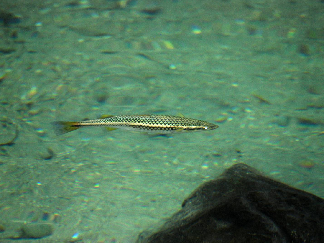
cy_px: 121
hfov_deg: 6.3
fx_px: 2963
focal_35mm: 317
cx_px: 171
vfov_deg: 4.7
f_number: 5
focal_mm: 195
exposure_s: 1/60
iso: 400
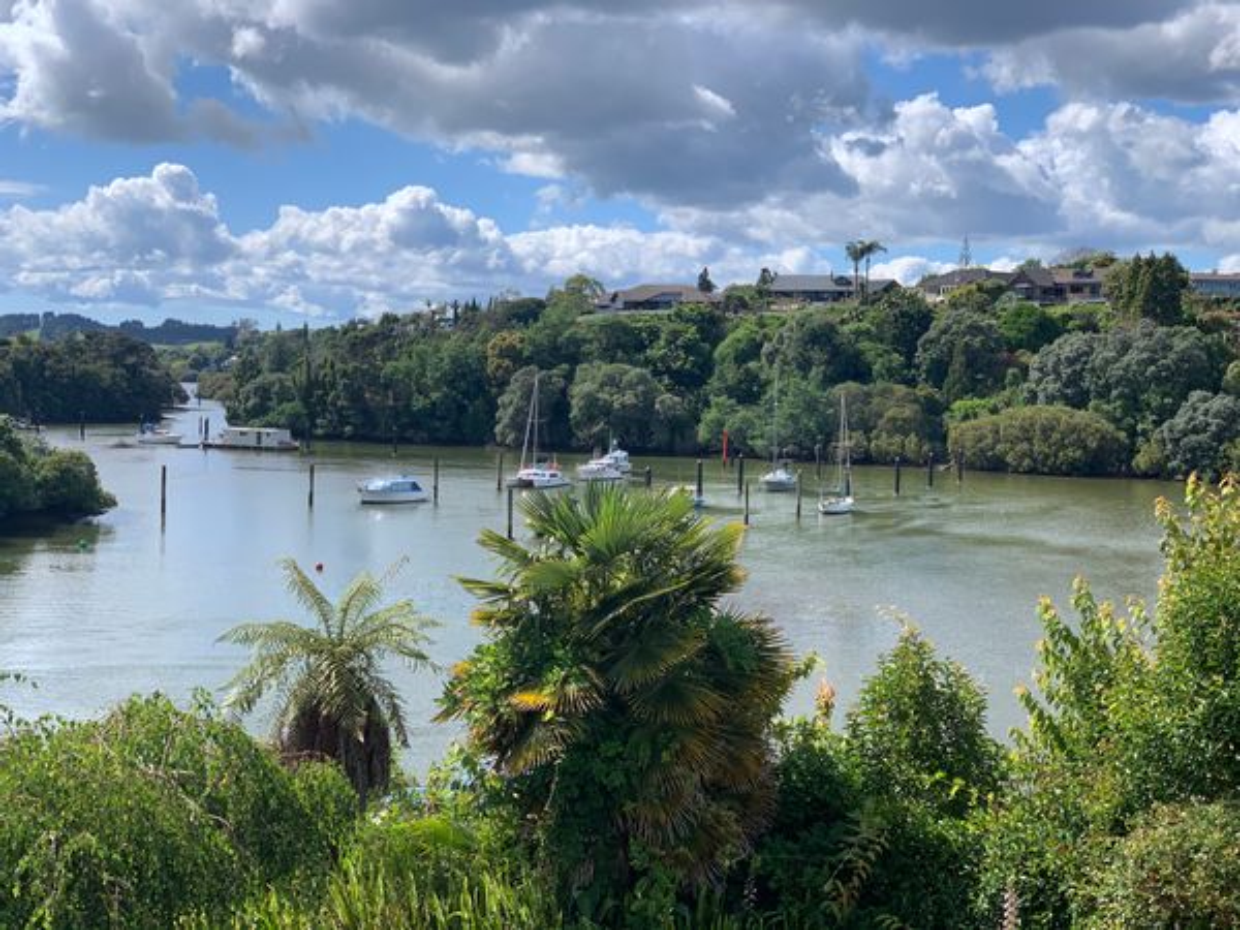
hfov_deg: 36.8
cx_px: 620
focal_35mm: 52
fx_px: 1863
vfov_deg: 28.0
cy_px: 465
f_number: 2.4
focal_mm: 6
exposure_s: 1/1229
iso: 16
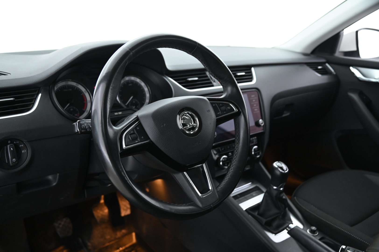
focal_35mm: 34
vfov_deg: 38.8
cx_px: 190
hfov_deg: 55.8
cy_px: 126
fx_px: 358
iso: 1250
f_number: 4
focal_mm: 34
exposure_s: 1/10
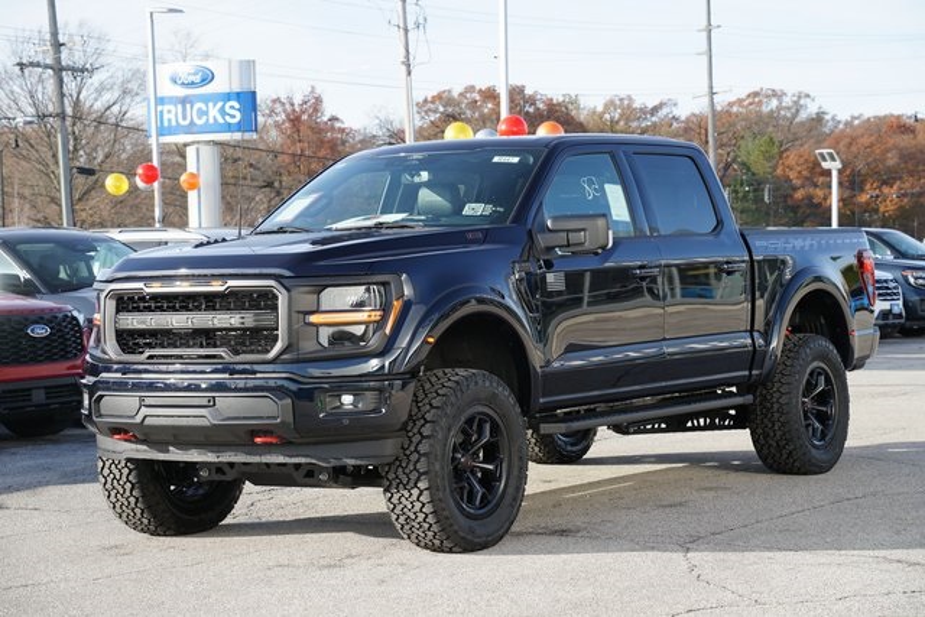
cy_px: 308
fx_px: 1979
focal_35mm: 77
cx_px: 462
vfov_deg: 17.7
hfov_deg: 26.3
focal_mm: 77
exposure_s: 1/125
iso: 100
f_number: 7.1
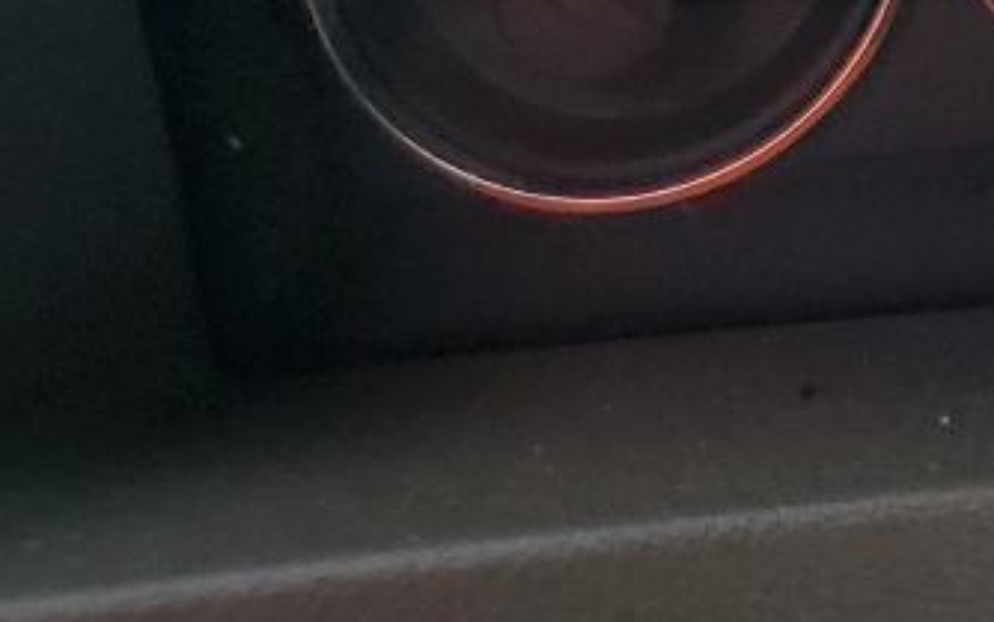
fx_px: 3577
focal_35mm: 132
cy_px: -372
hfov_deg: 13.1
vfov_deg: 9.6
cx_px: 2134
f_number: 1.5
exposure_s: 1/1111
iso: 50
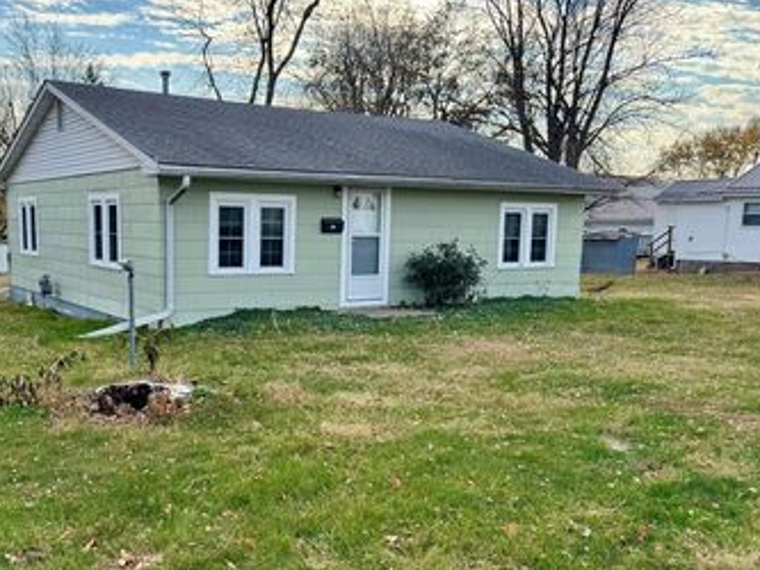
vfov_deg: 39.6
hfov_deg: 50.6
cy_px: 323
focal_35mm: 36
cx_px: 267
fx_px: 791
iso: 80
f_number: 1.78
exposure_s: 1/1597
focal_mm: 6.76
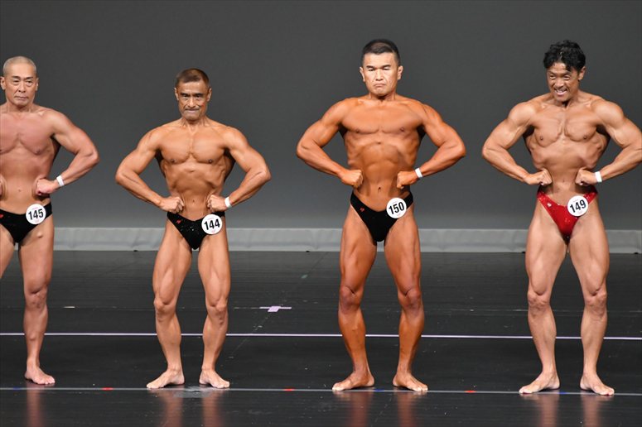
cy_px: 214
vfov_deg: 4.0
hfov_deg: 6.0
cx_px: 321
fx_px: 6150
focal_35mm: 345
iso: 4000
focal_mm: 230
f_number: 5.6
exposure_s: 1/400
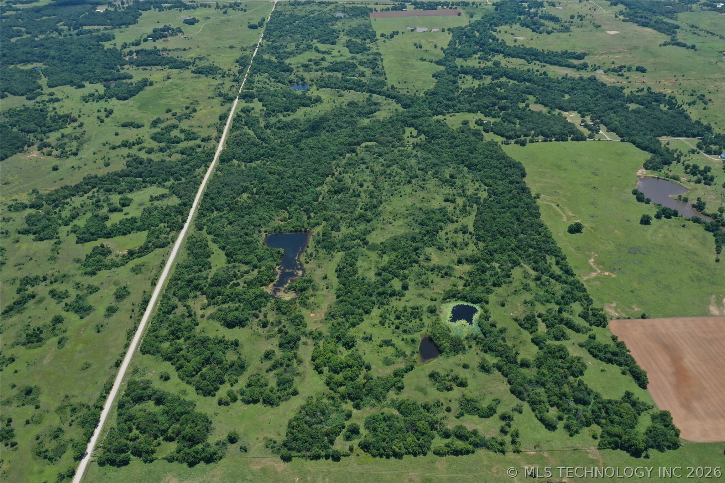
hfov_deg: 65.5
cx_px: 362
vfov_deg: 46.4
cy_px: 242
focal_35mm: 28
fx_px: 564
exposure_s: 1/200
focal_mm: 10.26
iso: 100
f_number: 8
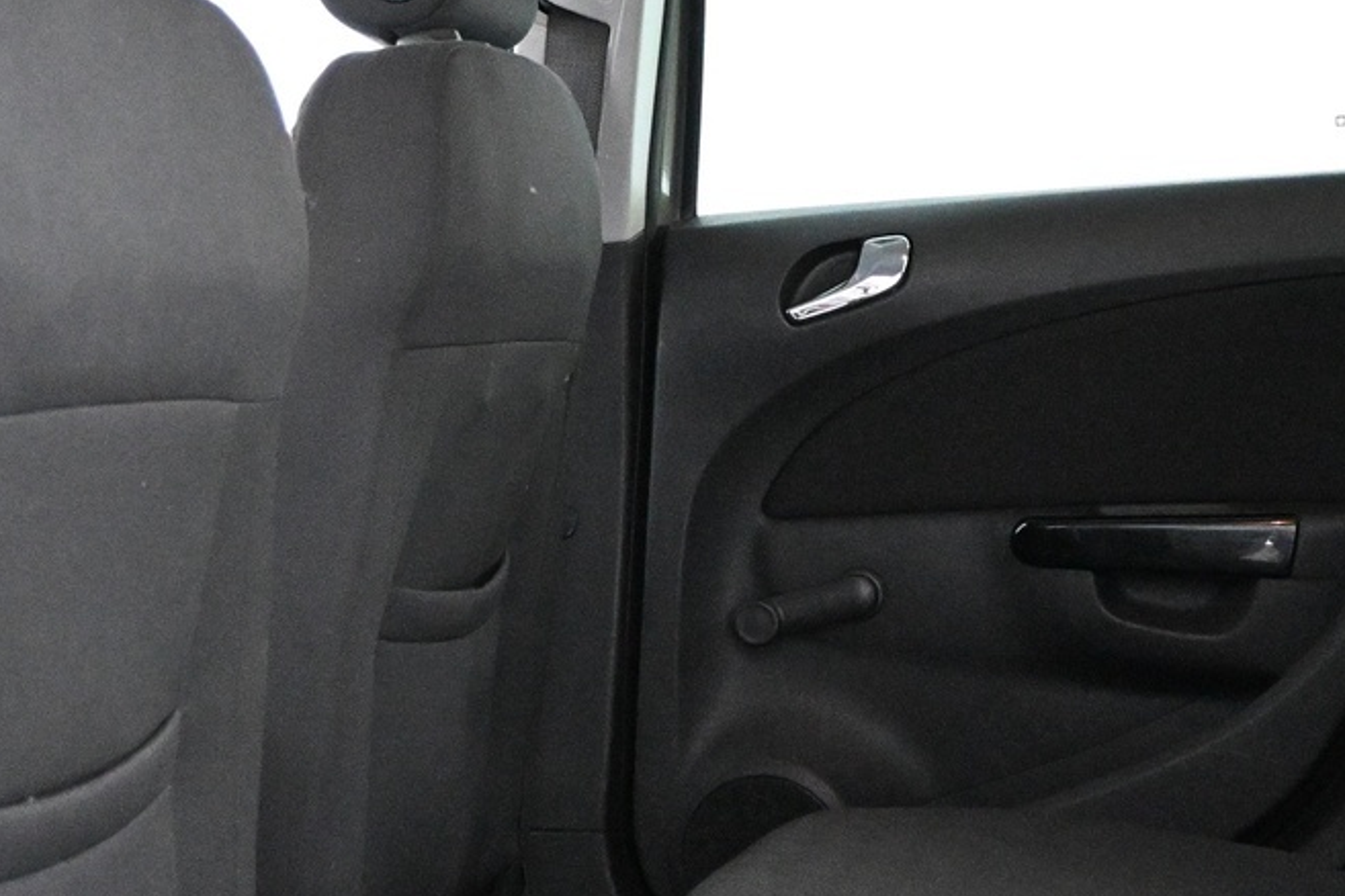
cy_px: 507
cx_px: 764
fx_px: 2765
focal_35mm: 74
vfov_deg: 18.4
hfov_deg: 27.3
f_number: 3.8
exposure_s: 1/60
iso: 8000
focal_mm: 20
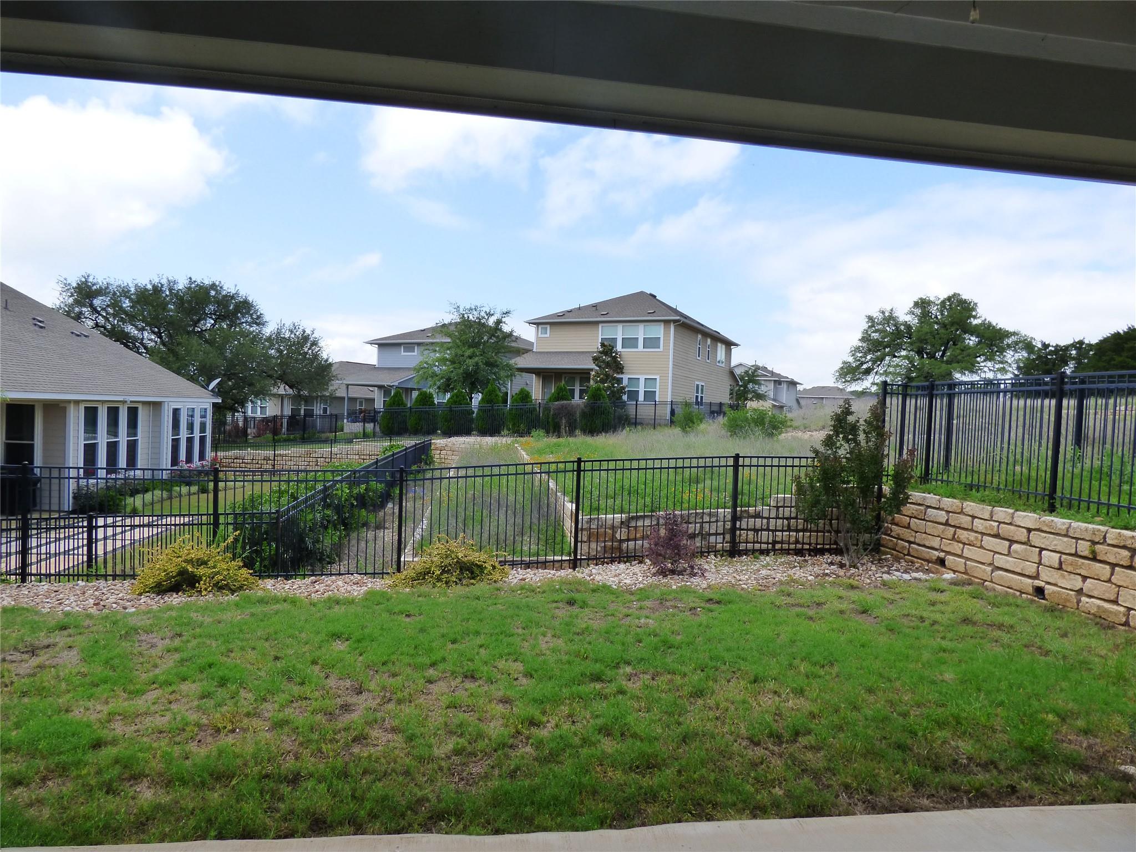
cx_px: 568
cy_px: 426
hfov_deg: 81.7
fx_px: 656
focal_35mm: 20
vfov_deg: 66.0
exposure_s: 1/800
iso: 200
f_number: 3.5
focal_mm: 3.58
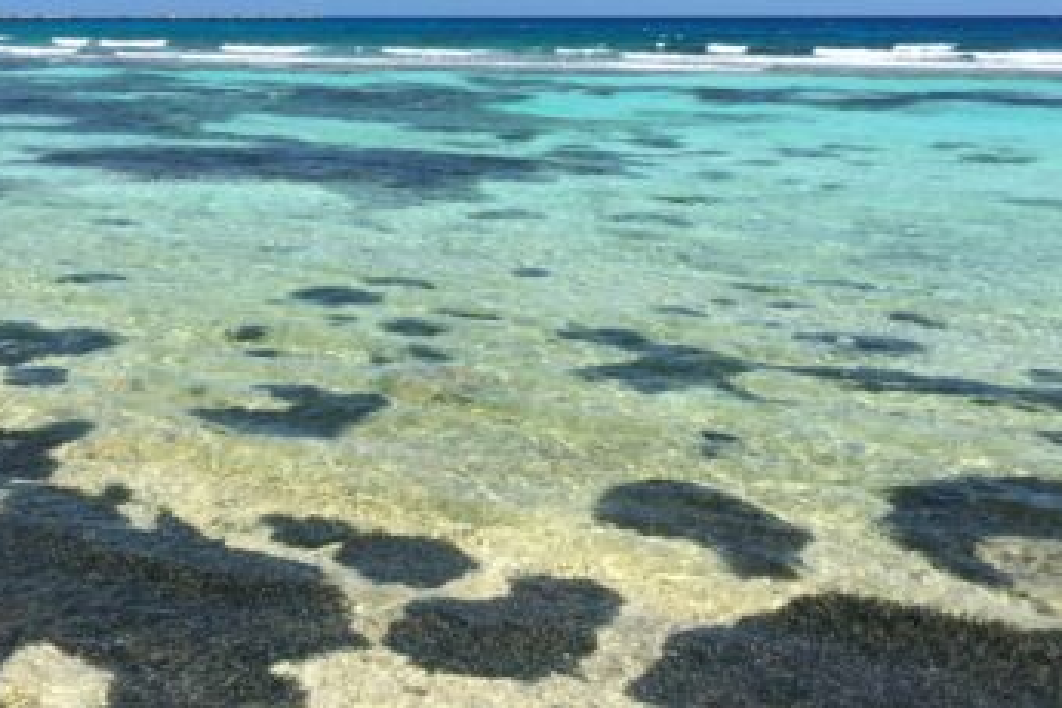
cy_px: 126
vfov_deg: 26.9
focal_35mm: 49
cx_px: 348
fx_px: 1445
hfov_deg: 39.8
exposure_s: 1/2137
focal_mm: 4.15
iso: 25
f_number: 2.2
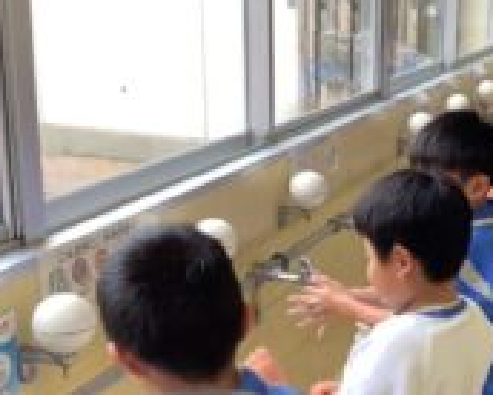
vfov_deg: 23.5
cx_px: 441
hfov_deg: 28.0
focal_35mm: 65
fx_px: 949
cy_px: 200
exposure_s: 1/60
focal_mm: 3.3
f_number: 2.4
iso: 80
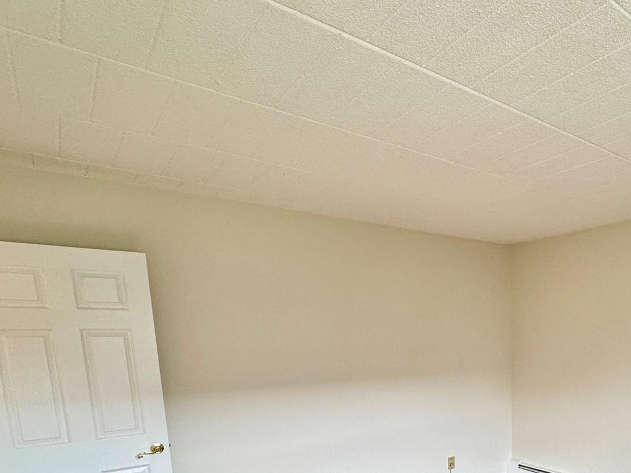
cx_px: 501
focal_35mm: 26
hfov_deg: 62.0
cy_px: 408
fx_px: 474
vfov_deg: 48.6
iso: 160
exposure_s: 1/99
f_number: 2.2
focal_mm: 2.22
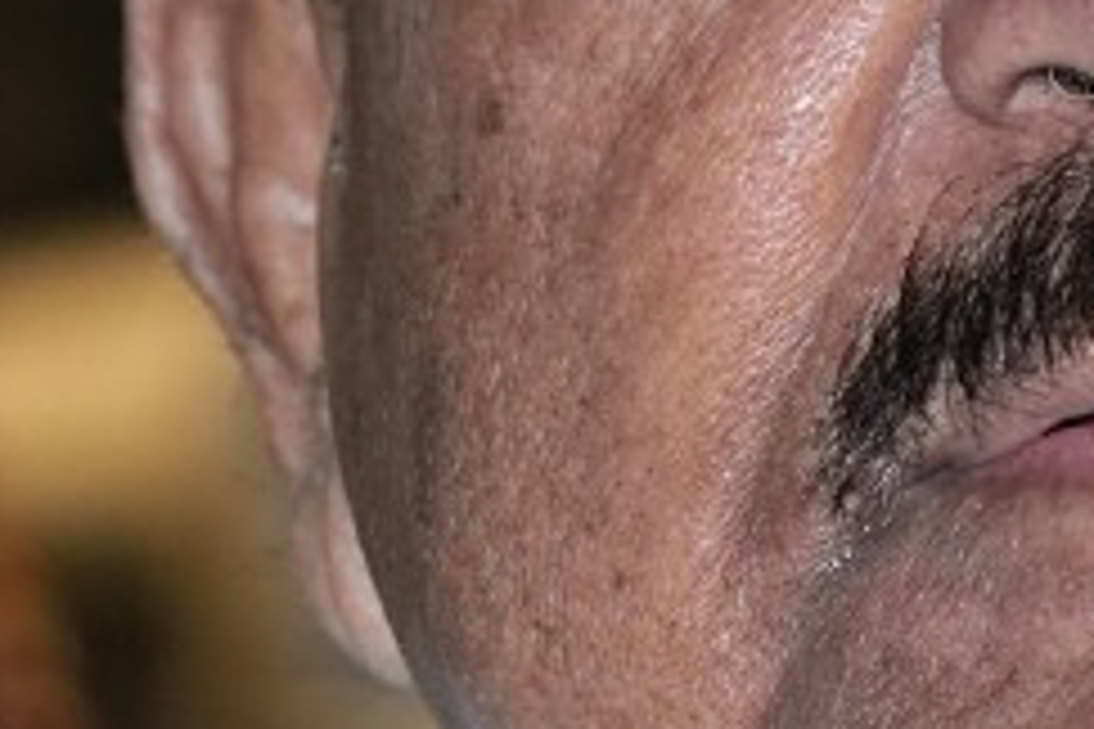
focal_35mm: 752
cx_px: 1211
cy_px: 1228
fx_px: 22851
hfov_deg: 2.7
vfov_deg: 1.8
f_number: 4
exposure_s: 1/160
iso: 640
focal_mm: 87
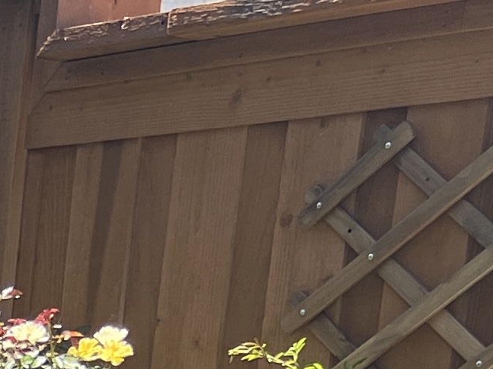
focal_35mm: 162
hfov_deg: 10.6
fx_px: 2307
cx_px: -642
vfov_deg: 7.9
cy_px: 1090
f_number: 1.5
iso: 50
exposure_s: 1/1019
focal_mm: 5.7
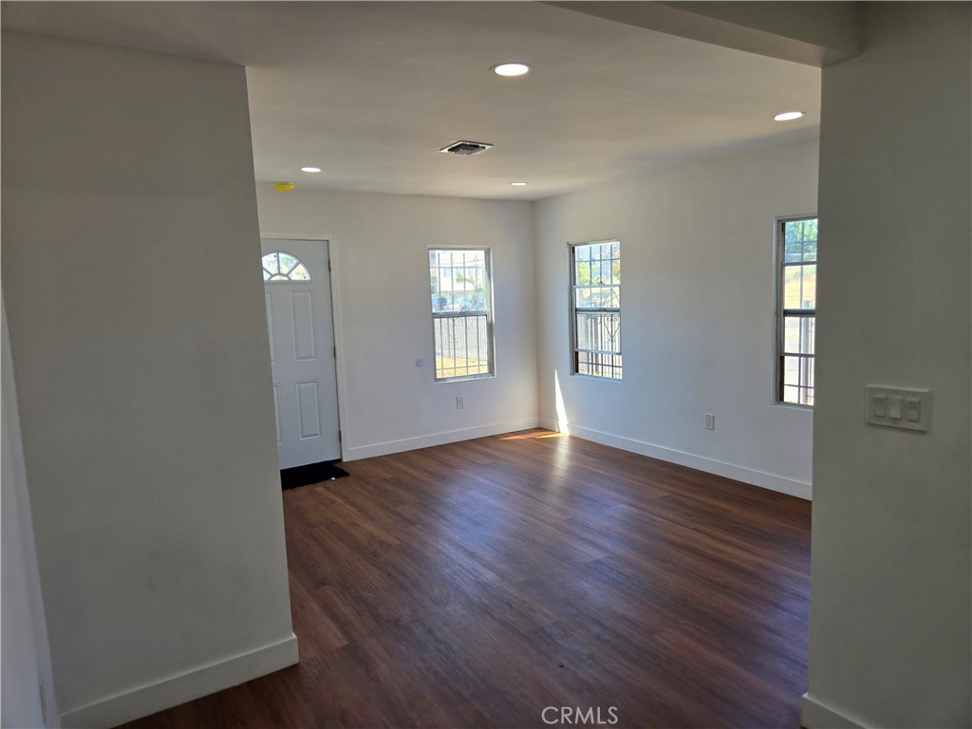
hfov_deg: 73.9
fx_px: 646
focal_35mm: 23
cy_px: 364
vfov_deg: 58.9
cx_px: 486
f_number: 1.8
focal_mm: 5.4
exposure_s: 1/145
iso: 25
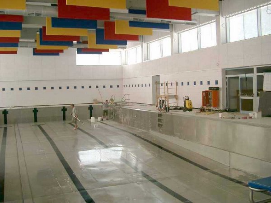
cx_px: 136
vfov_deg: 38.7
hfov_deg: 50.1
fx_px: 290
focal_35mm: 37
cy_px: 102
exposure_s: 1/125
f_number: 2.6
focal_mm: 7.6
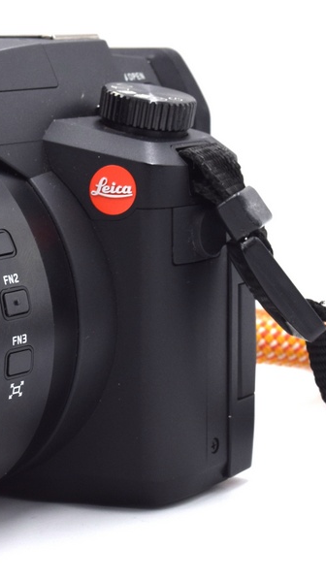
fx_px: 1615
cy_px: 270
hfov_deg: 11.4
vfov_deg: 20.4
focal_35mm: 105
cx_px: -11
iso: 400
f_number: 11
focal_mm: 40
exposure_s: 1/100
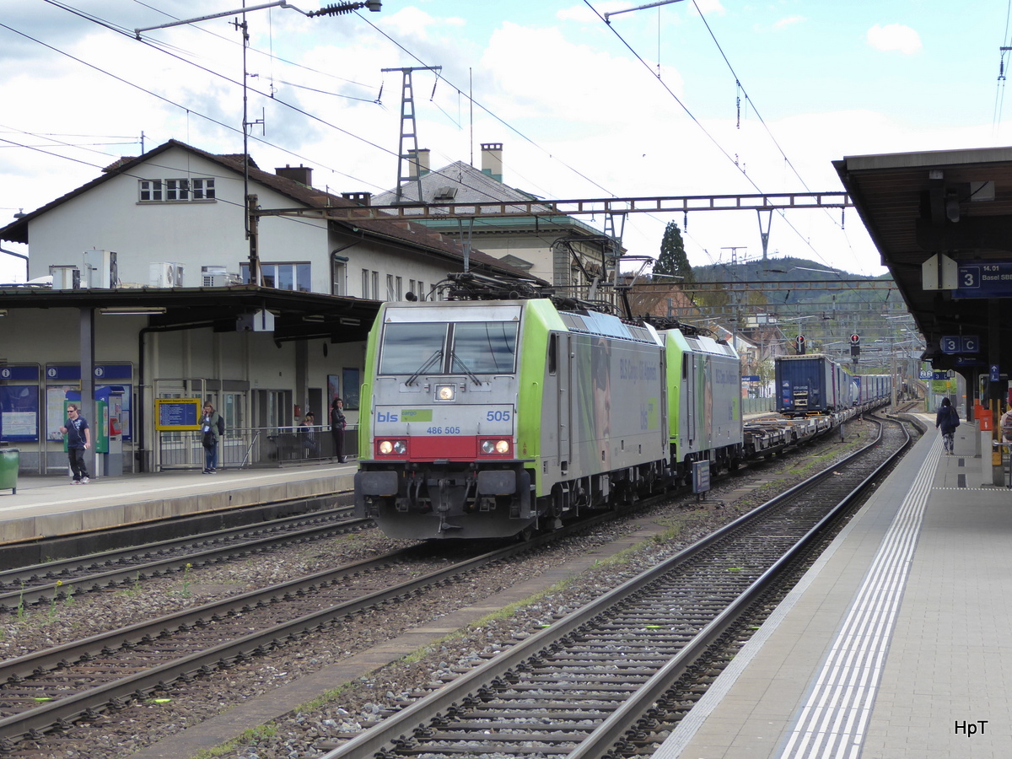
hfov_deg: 21.5
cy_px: 380
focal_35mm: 91
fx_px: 2660
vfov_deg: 16.2
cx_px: 506
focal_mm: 15
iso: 125
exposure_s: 1/160
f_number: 4.8
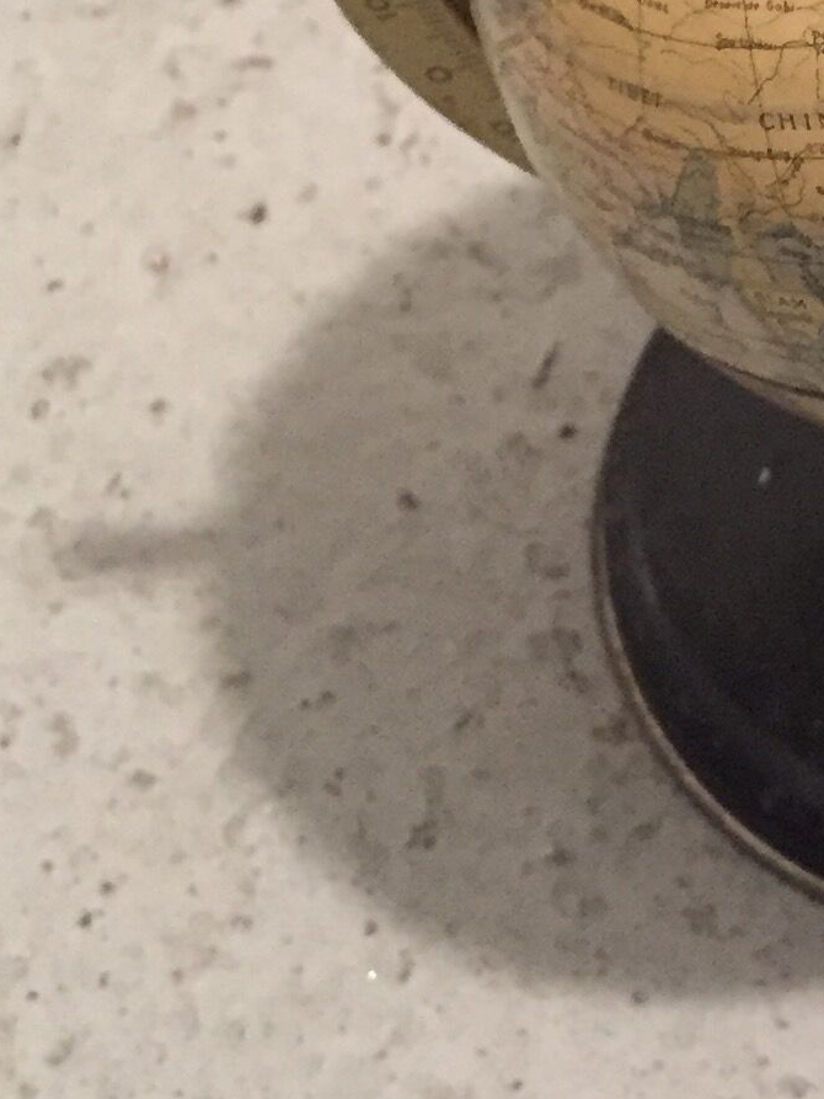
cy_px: 86
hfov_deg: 13.4
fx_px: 3363
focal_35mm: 106
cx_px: 1135
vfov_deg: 18.2
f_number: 2.2
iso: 250
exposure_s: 1/17
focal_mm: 4.15
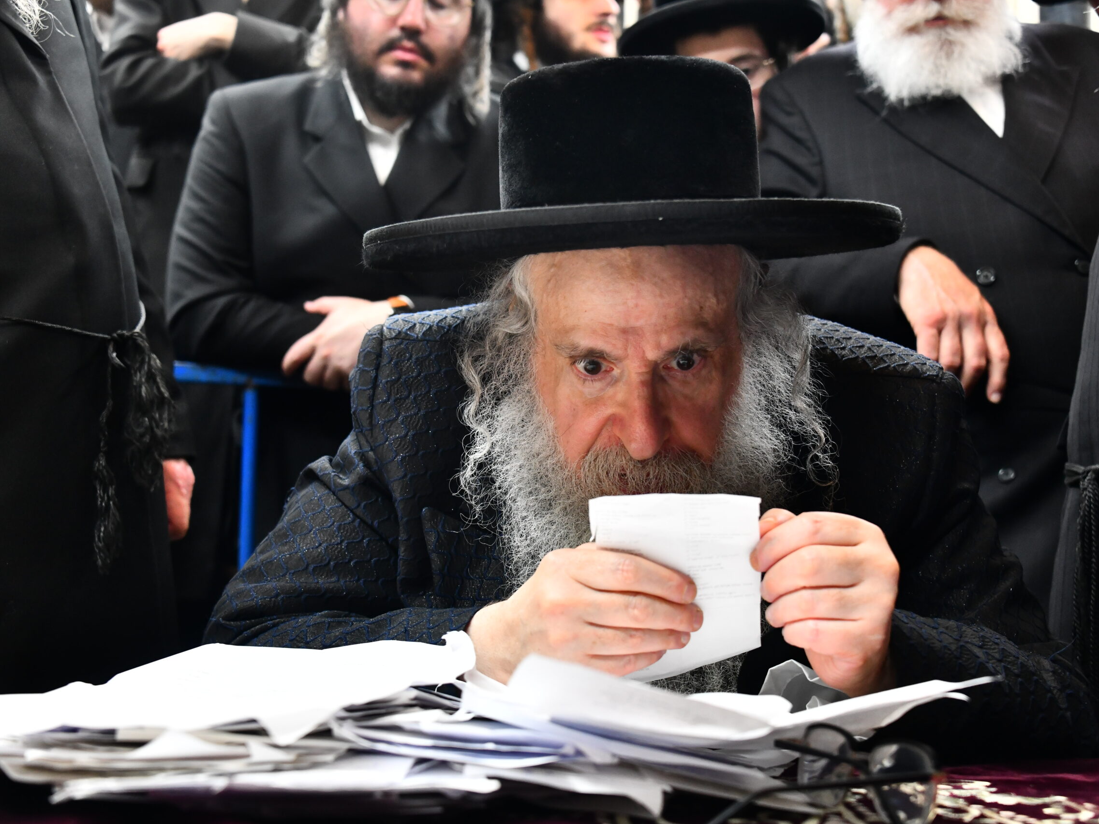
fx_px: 1651
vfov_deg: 28.0
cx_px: 588
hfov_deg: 36.8
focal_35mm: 52
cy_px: 412
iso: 2000
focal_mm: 48
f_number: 5
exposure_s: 1/60
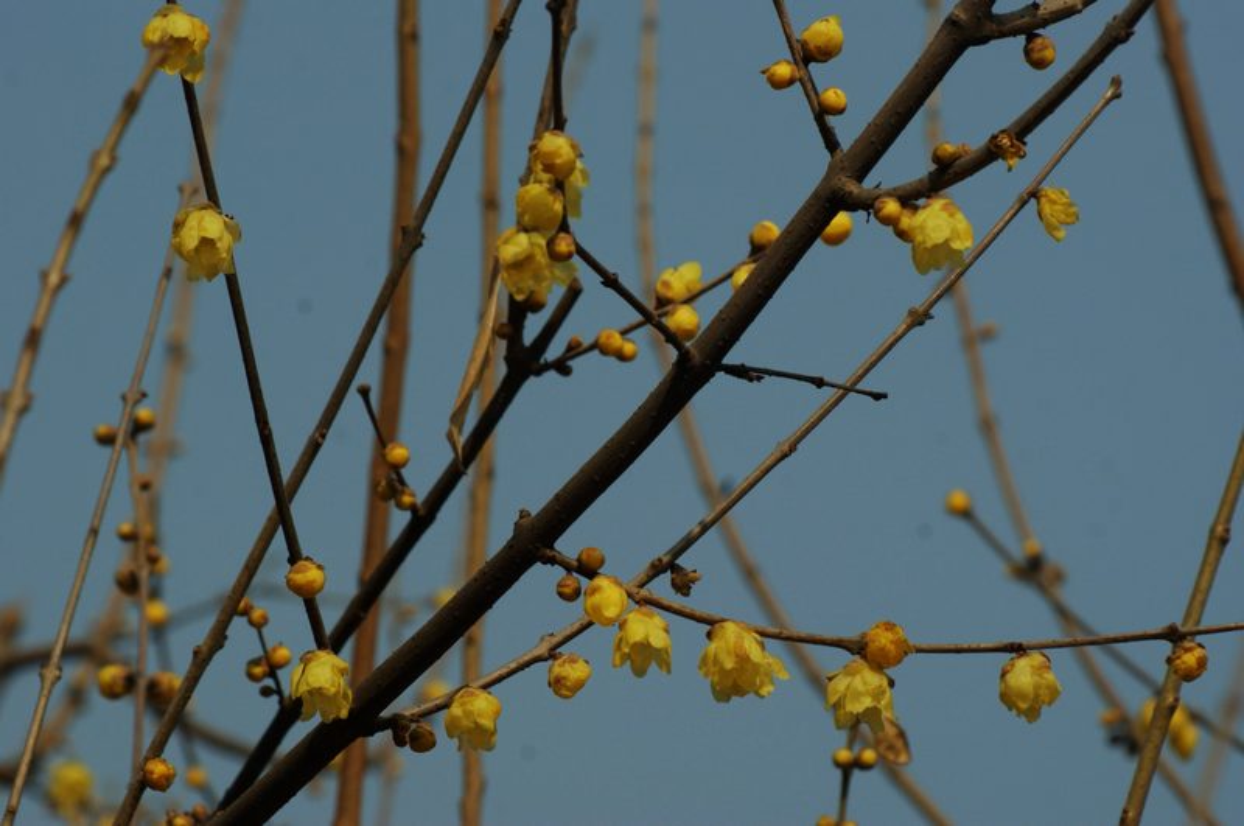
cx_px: 622
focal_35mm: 202
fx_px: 6988
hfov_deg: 10.2
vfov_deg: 6.8
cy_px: 413
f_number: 10
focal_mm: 135
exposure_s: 1/400
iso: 200
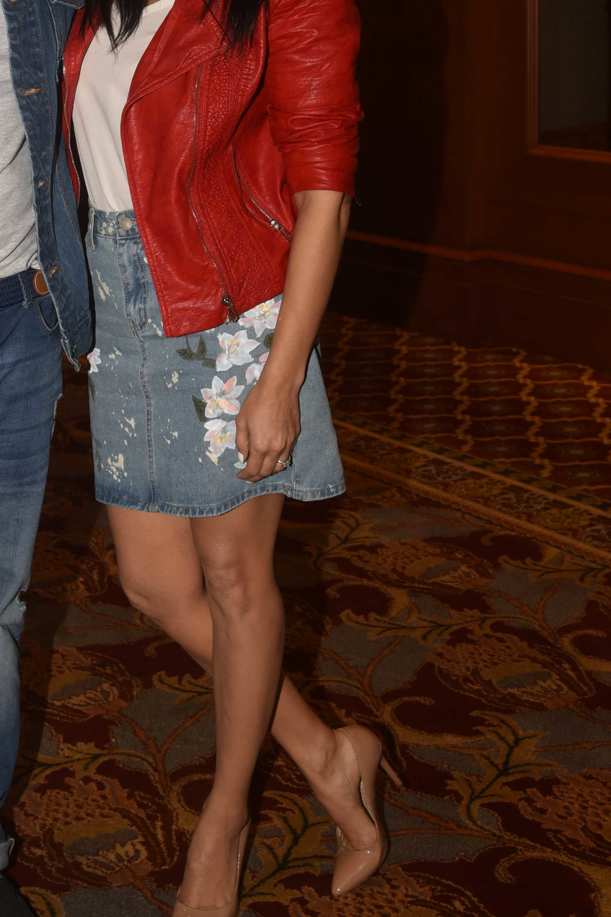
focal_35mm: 63
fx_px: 1604
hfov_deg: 21.2
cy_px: 195
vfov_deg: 31.2
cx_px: 73
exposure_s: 1/160
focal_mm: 30
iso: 800
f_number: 5.6
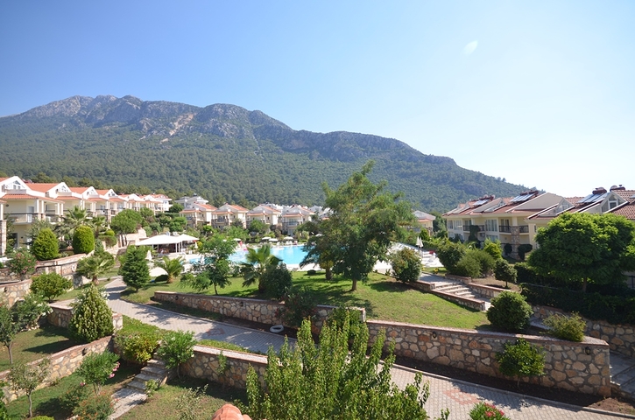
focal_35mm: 15
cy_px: 210
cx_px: 318
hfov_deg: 100.5
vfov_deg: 77.1
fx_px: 264
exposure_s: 1/200
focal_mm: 10
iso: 100
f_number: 7.1
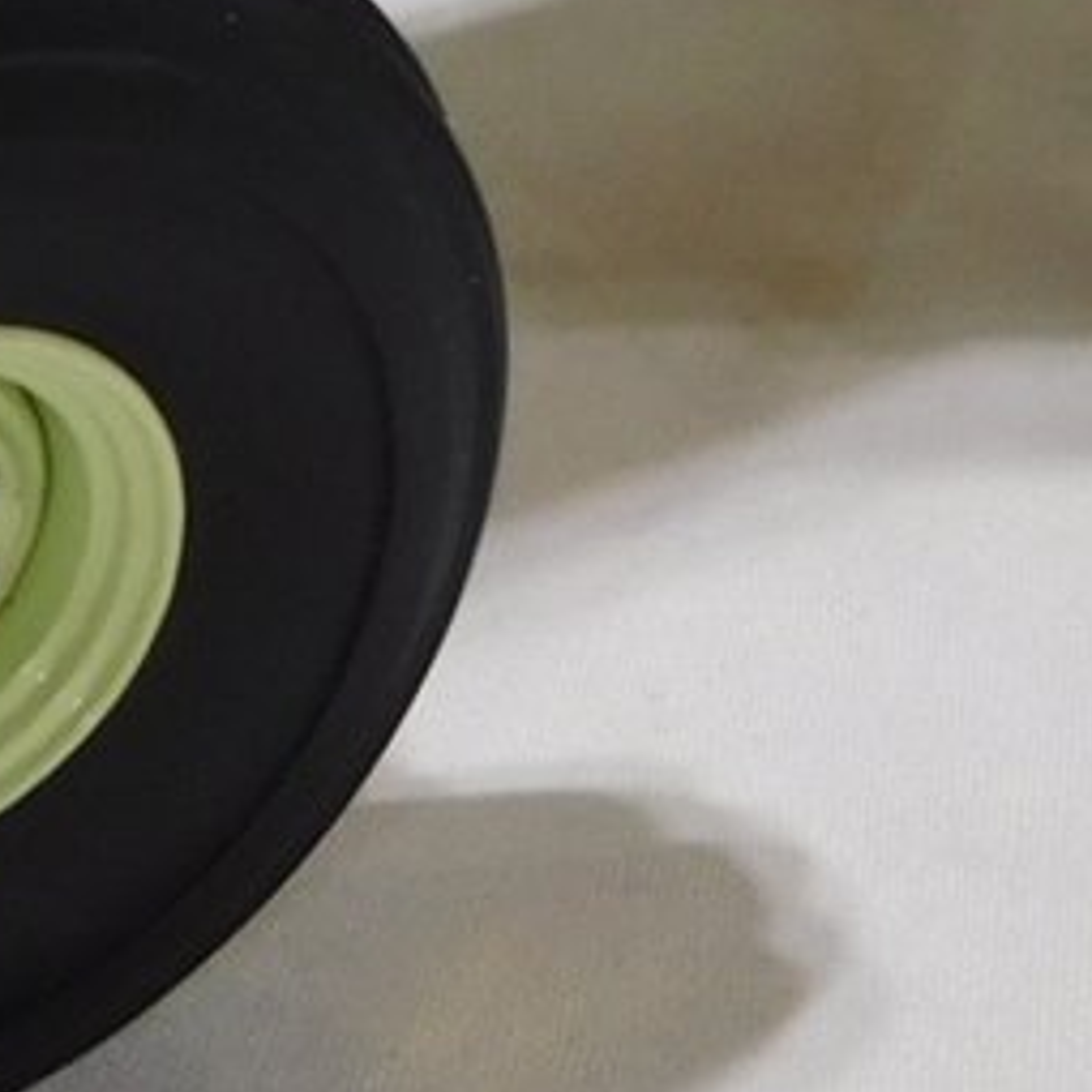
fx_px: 4675
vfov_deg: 12.2
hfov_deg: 13.2
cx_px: 1051
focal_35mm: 131
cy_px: -919
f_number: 3.1
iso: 125
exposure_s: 1/30
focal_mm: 4.5
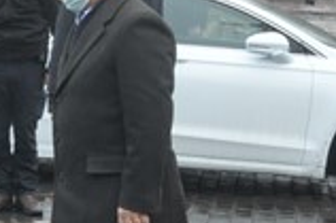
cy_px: 104
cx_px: -274
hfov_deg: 8.4
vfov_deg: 5.8
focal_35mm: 235
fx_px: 2191
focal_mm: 38
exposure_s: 1/125
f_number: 11
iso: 1250
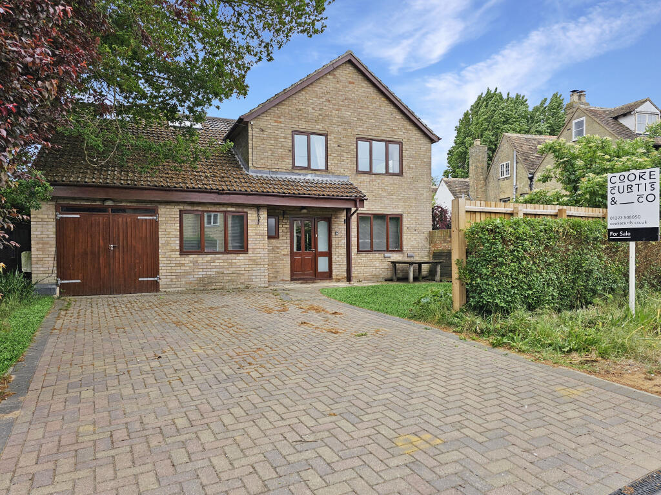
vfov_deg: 58.9
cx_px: 330
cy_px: 248
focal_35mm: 23
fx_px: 439
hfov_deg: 73.9
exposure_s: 1/380
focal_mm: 6.3
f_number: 1.7
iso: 10
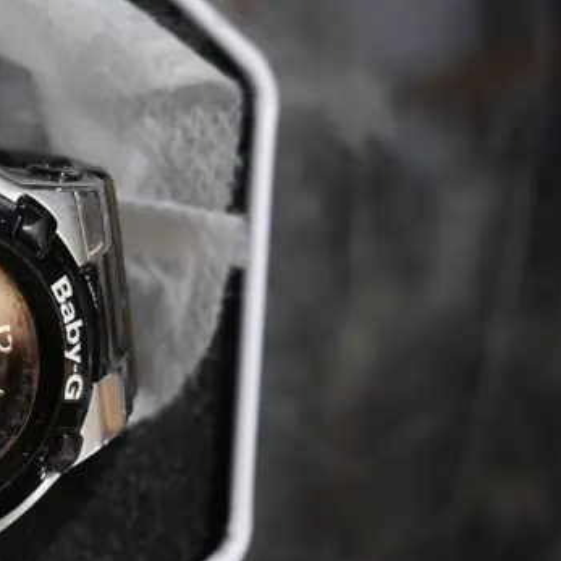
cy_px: 271
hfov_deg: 17.4
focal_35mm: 94
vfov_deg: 18.5
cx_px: -158
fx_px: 1724
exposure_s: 1/60
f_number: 4
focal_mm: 18
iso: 250
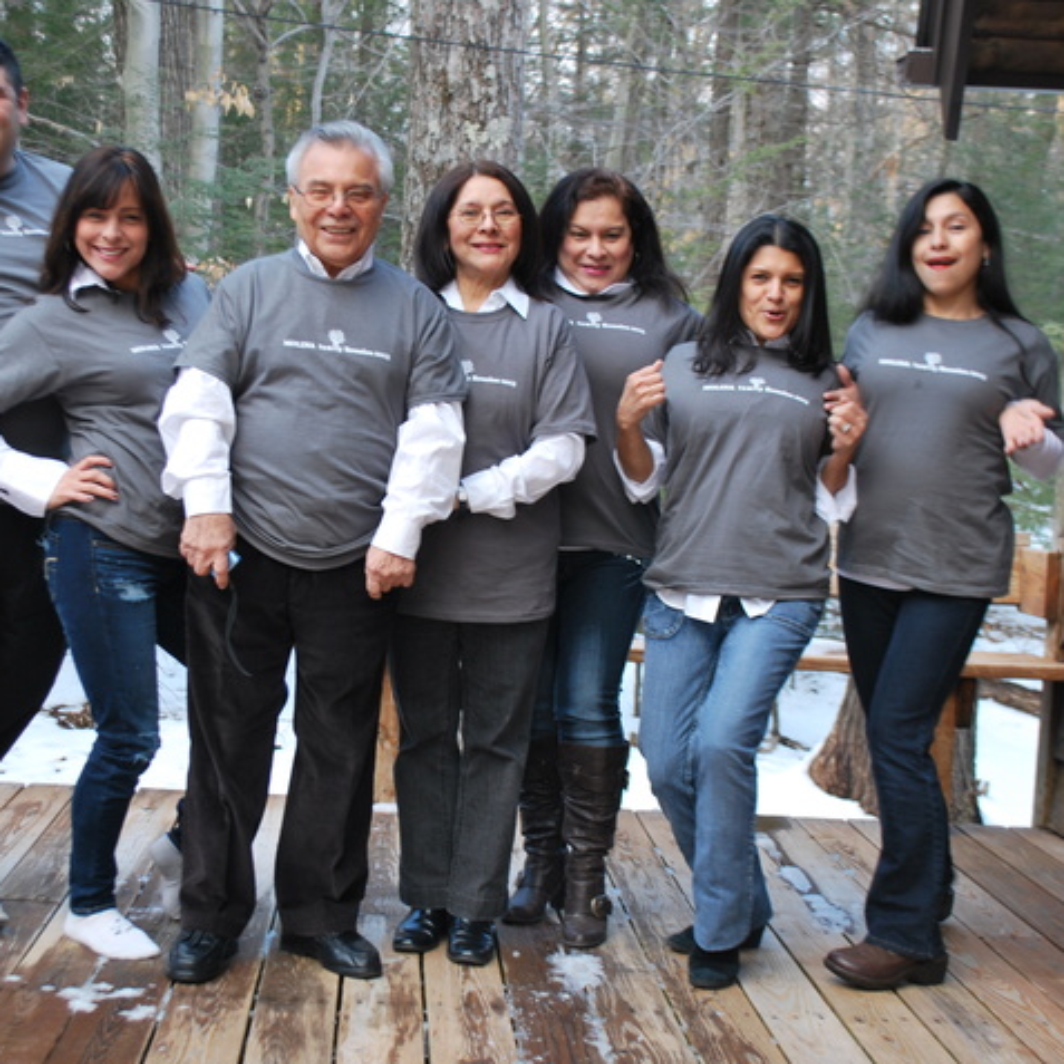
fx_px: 1878
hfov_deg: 31.6
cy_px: 529
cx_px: 495
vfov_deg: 31.6
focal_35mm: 54
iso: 200
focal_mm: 28
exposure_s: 1/30
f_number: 4.5
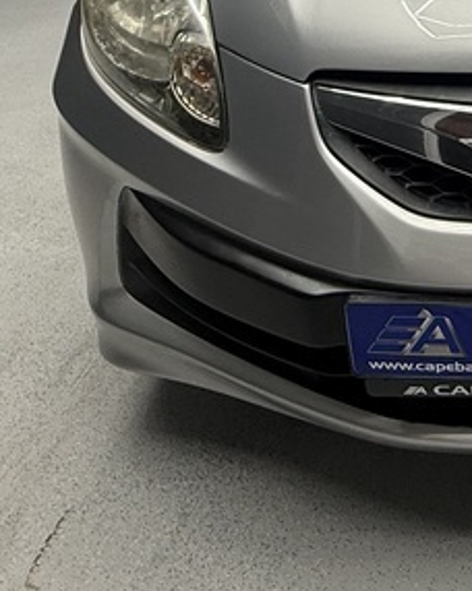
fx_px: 857
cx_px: 580
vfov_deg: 36.2
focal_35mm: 49
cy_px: 79
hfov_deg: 26.9
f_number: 2.2
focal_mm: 2.22
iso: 80
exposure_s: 1/100
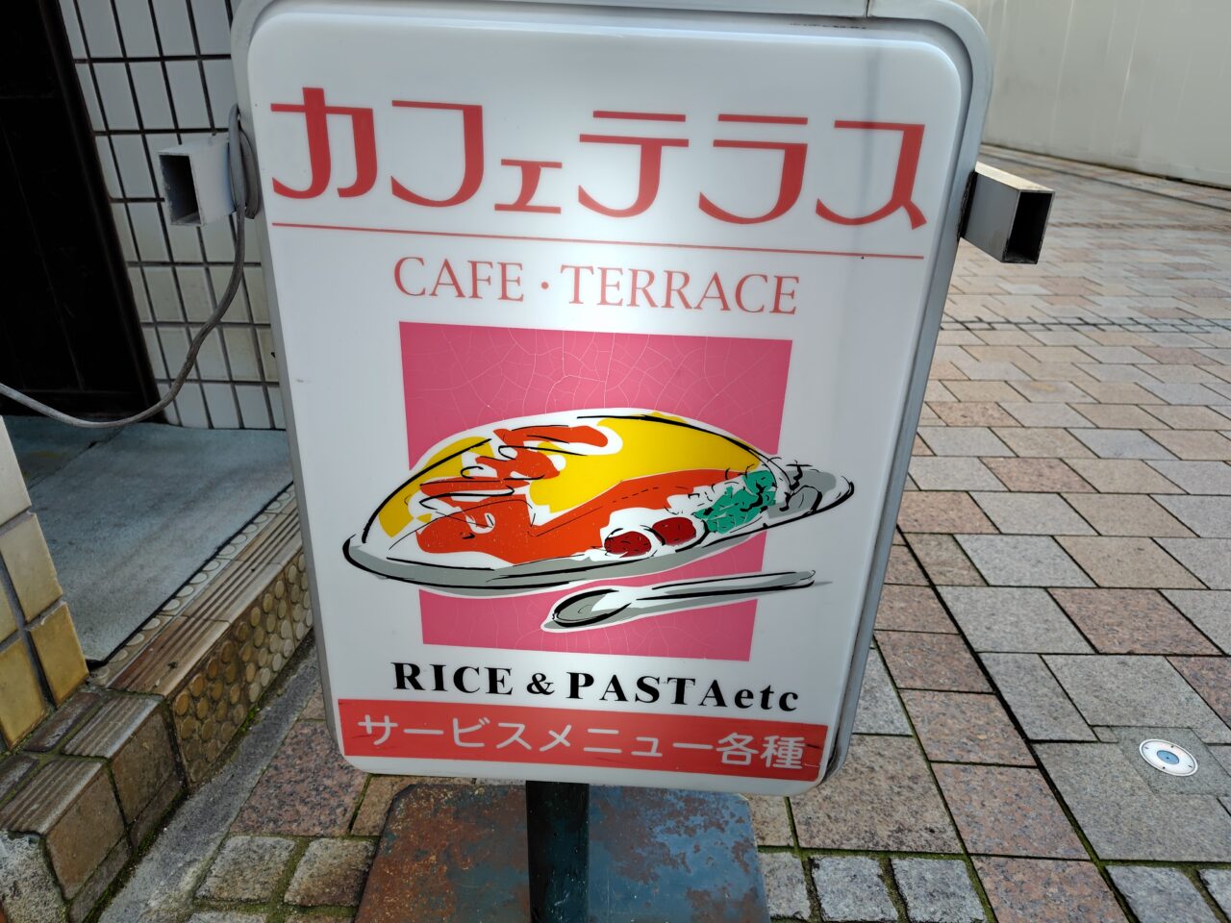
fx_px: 818
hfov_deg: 73.9
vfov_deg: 58.9
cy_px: 462
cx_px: 616
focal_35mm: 23
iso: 63
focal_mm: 5.6
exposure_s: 1/120
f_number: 1.9
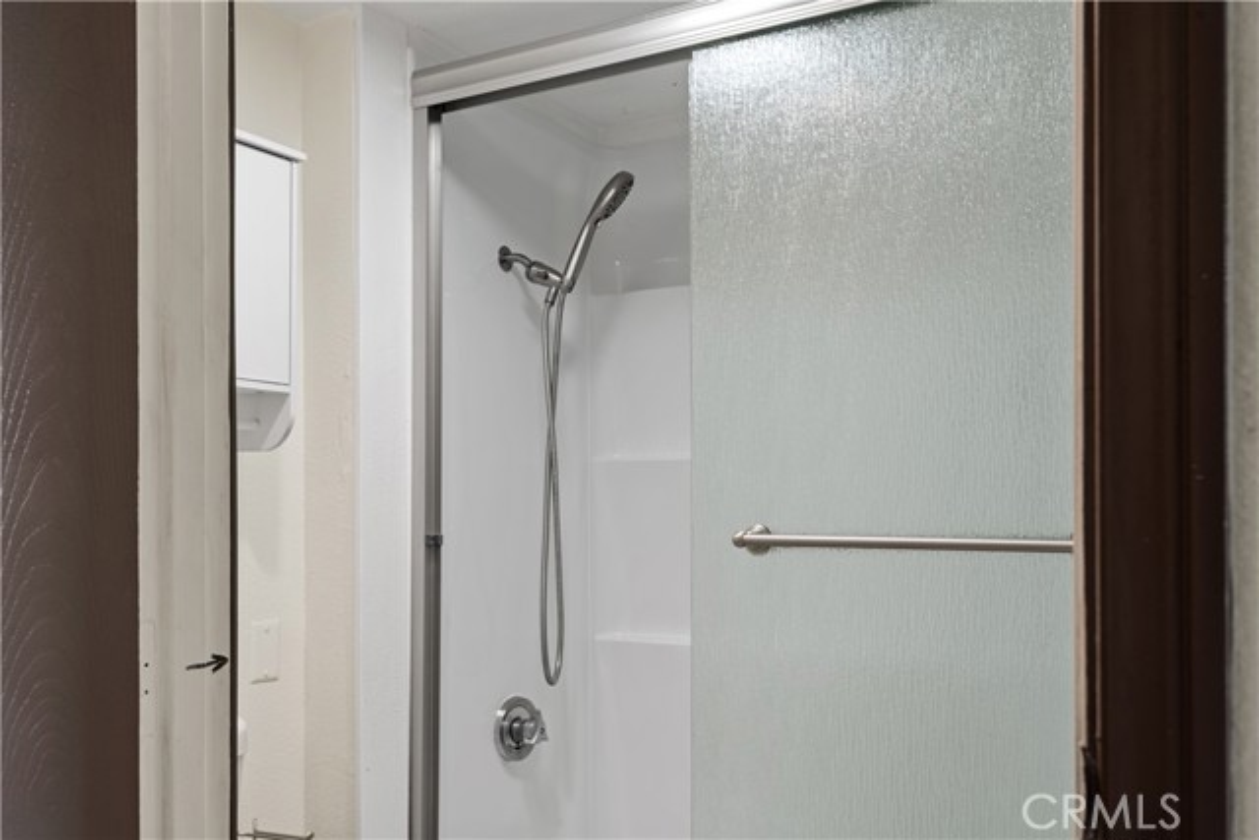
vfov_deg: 41.1
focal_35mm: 32
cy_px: 420
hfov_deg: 58.7
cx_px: 630
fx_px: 1119
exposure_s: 1/5
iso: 100
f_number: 7.1
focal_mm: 32
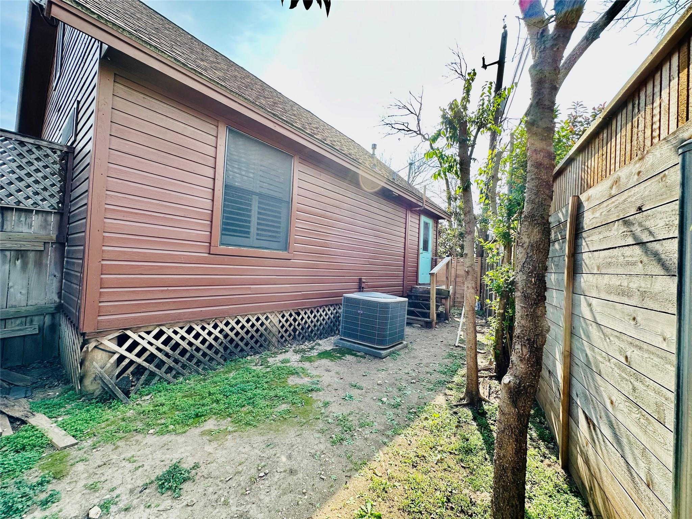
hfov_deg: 102.1
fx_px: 280
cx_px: 346
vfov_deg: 85.7
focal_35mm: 14
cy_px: 260
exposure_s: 1/442
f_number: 2.2
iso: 40
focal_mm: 2.22
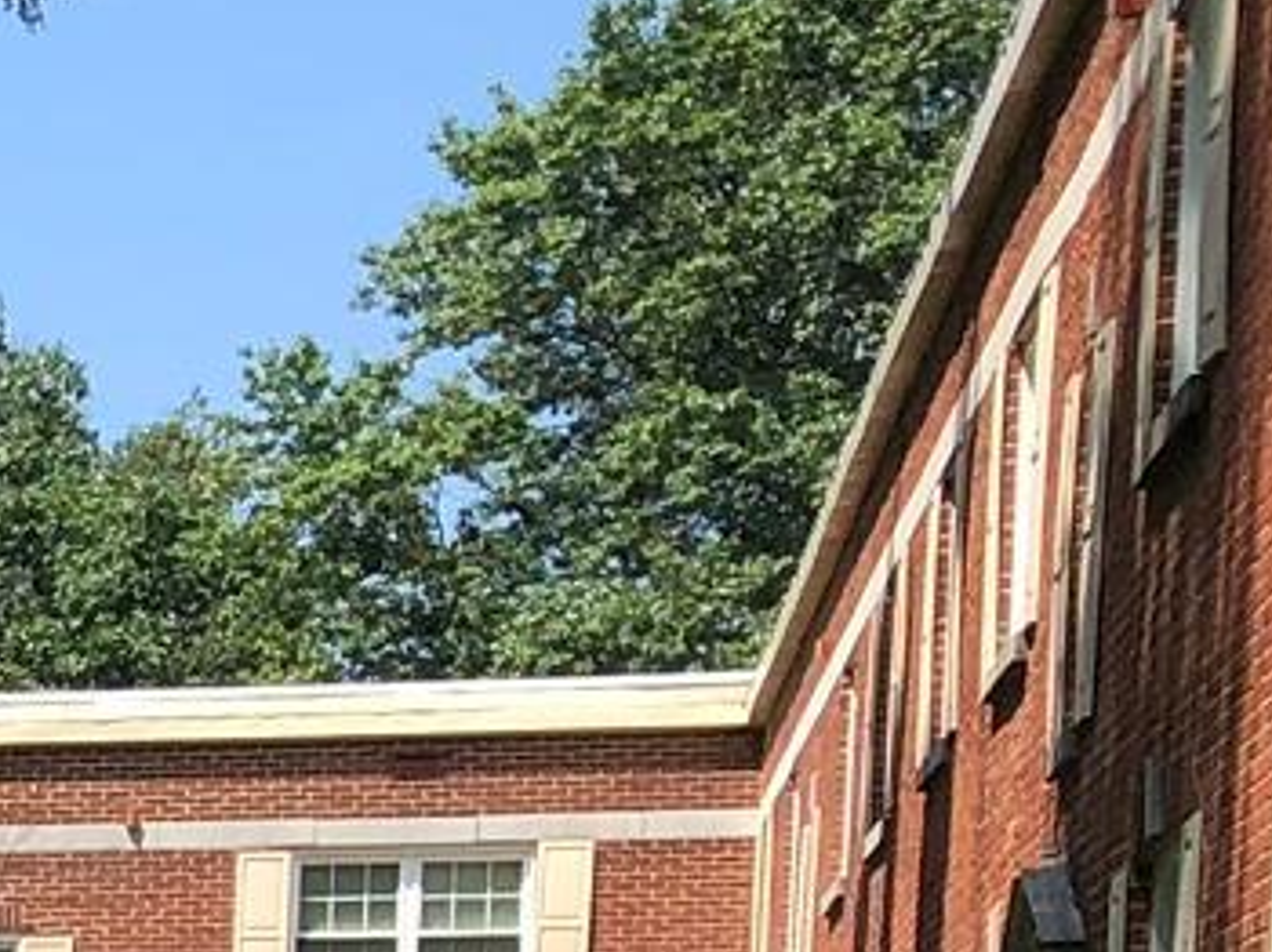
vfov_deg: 8.6
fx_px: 6022
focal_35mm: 164
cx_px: -2391
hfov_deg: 9.7
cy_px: 1784
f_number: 1.8
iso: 20
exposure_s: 1/1012
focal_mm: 4
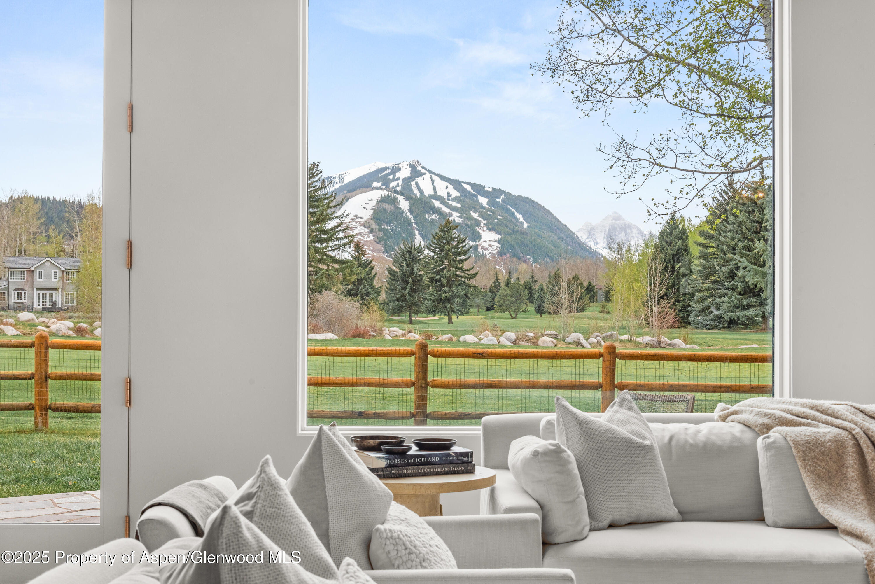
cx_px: 438
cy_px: 292
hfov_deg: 44.5
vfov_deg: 30.5
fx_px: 1070
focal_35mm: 44
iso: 400
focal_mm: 44
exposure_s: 1/40
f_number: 9
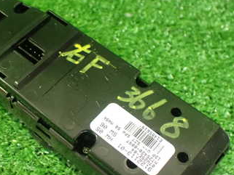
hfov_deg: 33.8
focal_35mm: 56
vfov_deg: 26.1
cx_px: 63
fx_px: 379
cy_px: 107
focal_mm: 5.4
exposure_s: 1/30
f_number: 2.3
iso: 1250
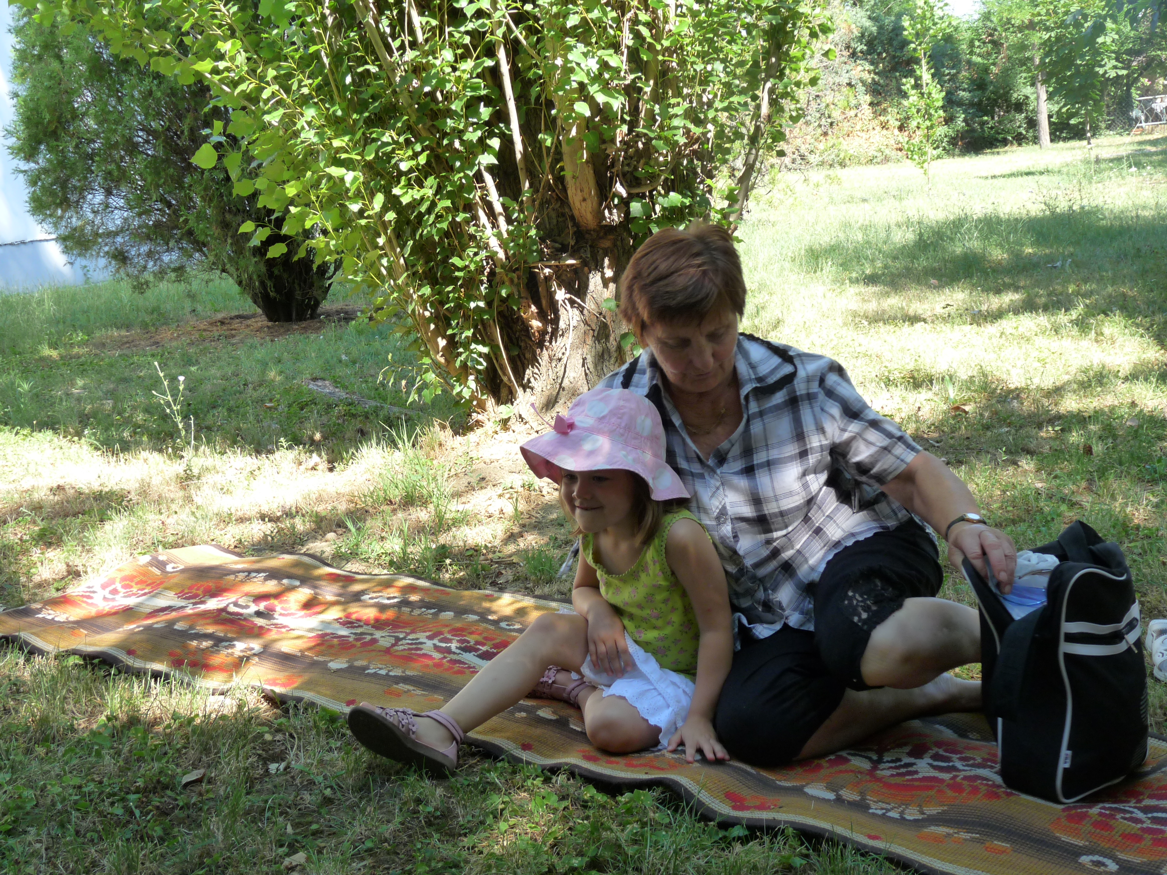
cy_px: 438
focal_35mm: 49
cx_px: 584
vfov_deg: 29.7
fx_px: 1652
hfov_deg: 38.9
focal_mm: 8.7
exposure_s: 1/125
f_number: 4
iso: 160
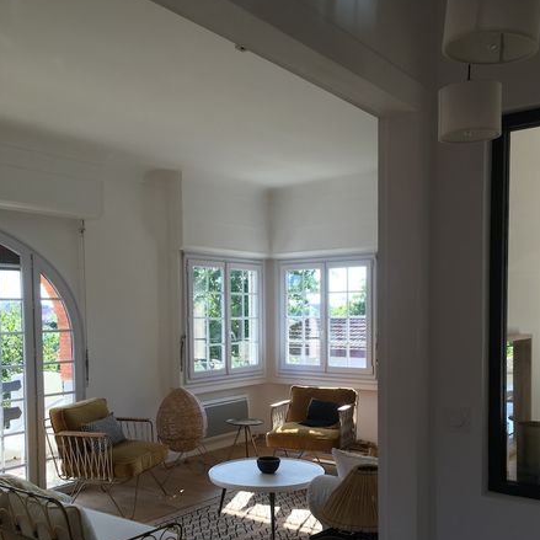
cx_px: 274
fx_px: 618
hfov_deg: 47.2
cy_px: 353
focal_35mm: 35
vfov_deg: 46.6
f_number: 2.2
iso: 25
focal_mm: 4.15
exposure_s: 1/102
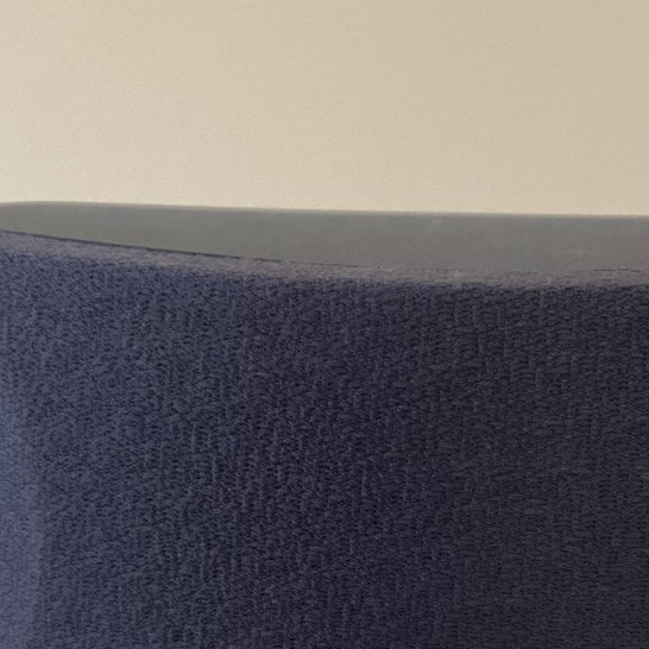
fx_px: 1612
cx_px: 301
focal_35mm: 76
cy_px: 546
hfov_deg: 22.8
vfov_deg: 22.4
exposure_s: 1/60
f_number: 2.4
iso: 250
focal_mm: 3.3
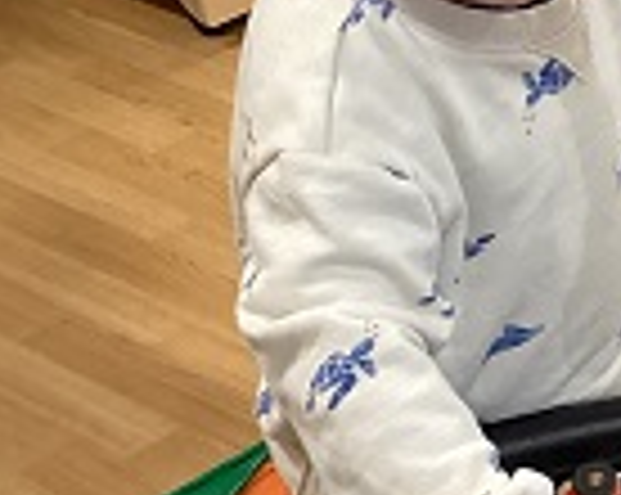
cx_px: 826
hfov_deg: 16.5
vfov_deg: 14.0
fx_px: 2019
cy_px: 338
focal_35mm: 110
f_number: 2.4
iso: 320
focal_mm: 3.3
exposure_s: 1/60
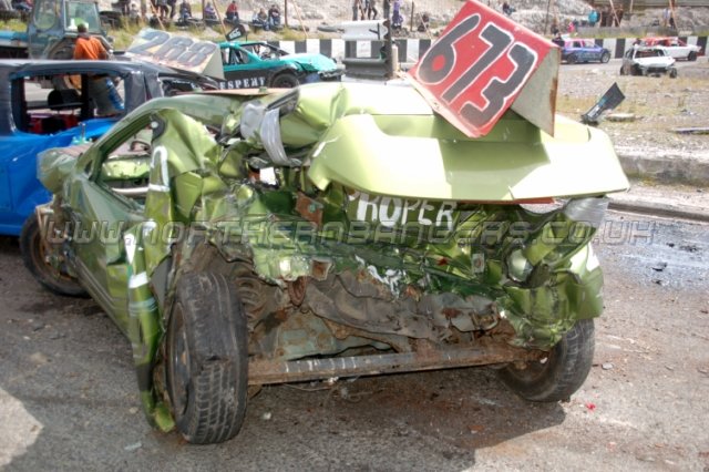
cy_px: 236
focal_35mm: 39
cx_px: 354
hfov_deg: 49.6
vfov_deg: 34.2
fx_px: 768
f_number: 4.2
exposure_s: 1/500
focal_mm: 26
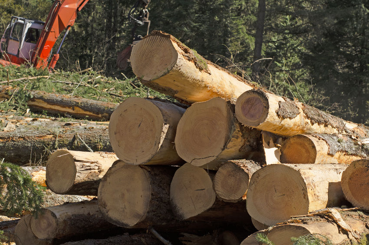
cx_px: 184
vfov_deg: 11.4
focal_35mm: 120
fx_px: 1227
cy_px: 122
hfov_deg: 17.1
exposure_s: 1/250
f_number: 8
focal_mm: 80
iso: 100
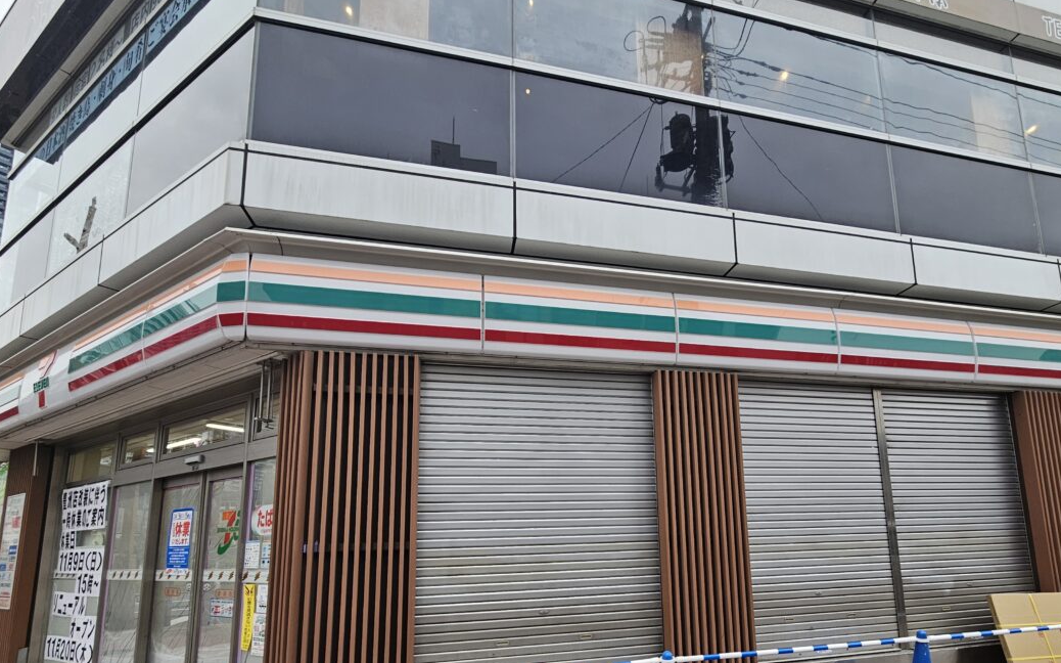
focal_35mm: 17
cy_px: 465
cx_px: 599
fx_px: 491
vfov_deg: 65.3
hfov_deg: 93.9
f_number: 2.2
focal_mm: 2.2
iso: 50
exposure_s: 1/121
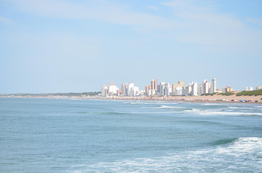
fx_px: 599
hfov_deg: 24.7
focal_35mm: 82
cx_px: 131
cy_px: 86
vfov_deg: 16.5
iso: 100
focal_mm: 55
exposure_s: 1/640
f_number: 9
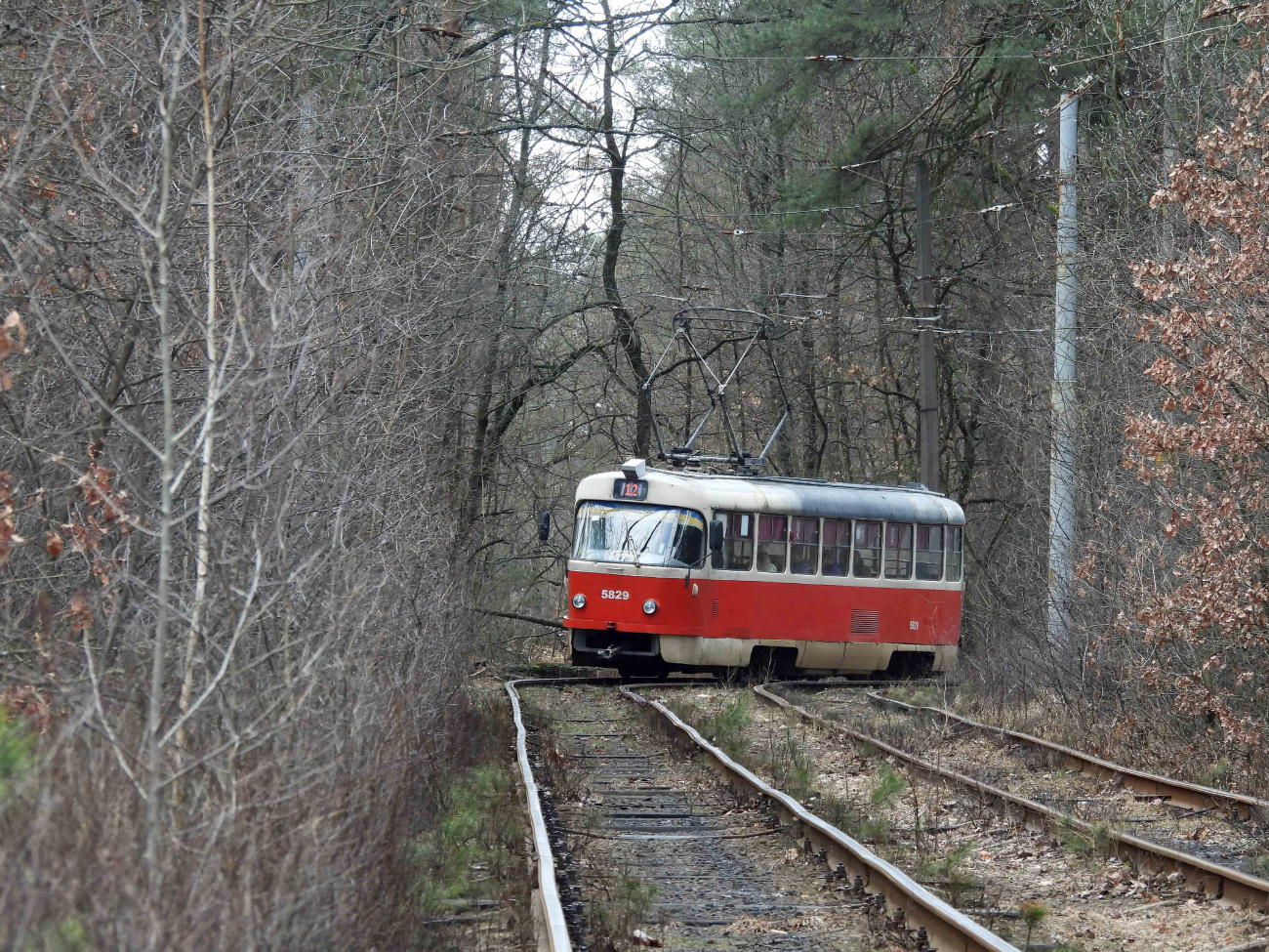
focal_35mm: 320
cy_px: 476
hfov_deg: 6.2
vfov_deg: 4.6
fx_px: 11731
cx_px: 634
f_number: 5
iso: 180
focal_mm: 57.1
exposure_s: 1/125
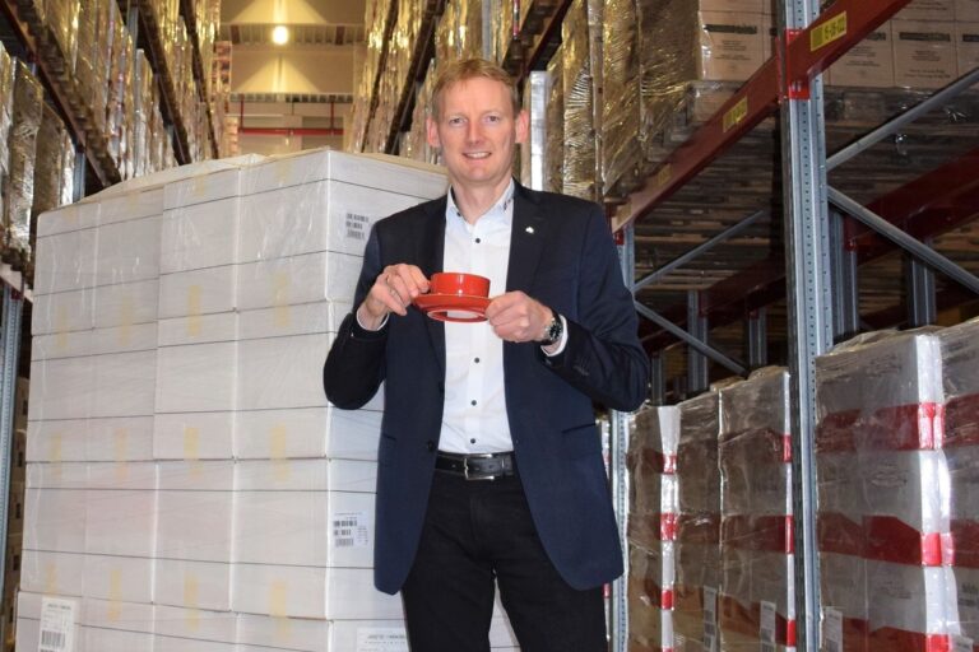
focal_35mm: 30
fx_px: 816
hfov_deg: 61.9
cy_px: 326
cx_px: 490
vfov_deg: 43.6
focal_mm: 20
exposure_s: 1/80
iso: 800
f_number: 4.5
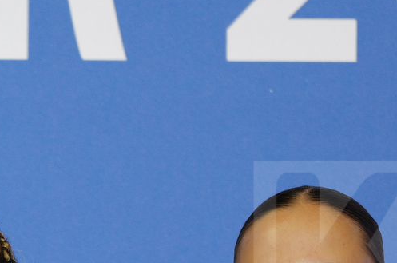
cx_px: -316
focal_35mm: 1007
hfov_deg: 2.0
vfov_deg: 1.4
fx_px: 11080
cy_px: 593
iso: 800
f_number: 2.8
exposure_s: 1/250
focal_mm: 200
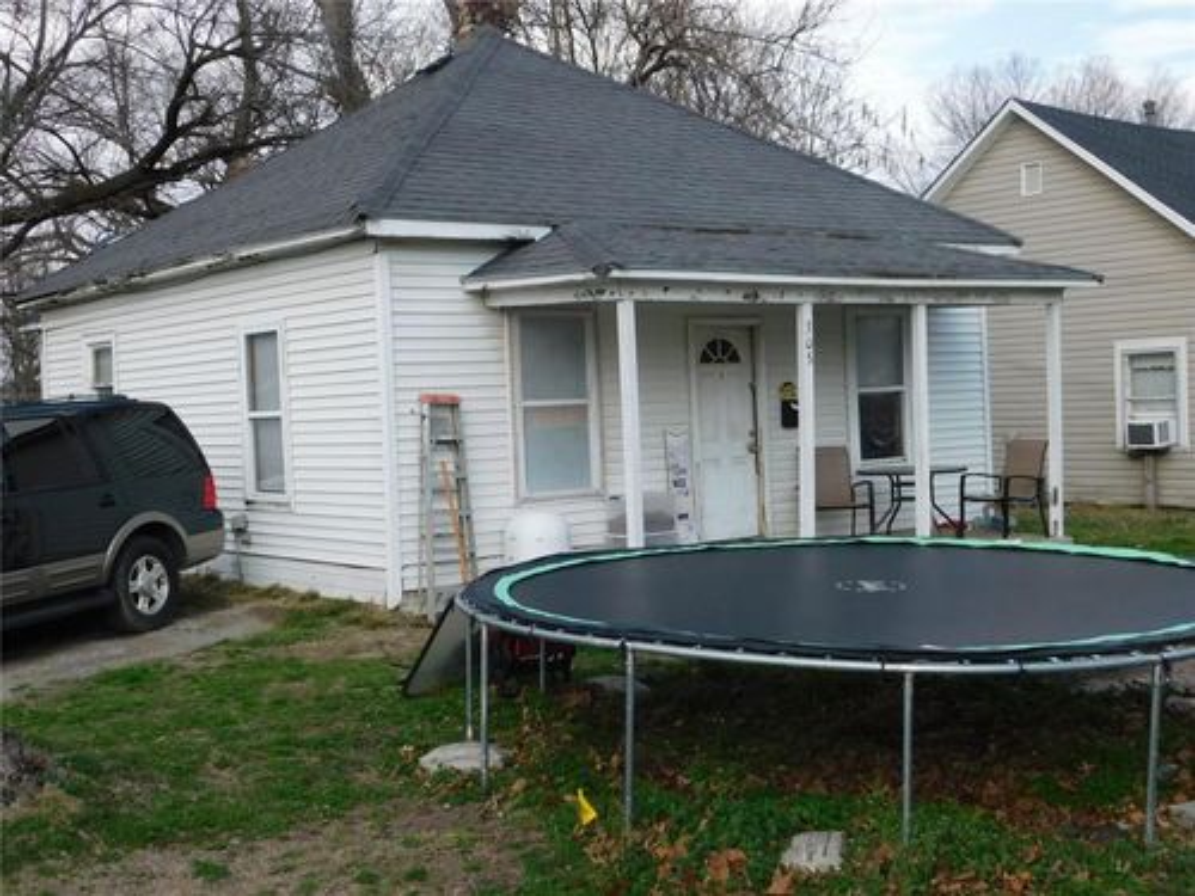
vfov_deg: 32.2
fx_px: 1553
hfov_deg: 42.1
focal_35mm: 45
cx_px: 598
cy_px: 448
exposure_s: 1/800
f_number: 3.7
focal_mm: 8
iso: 125
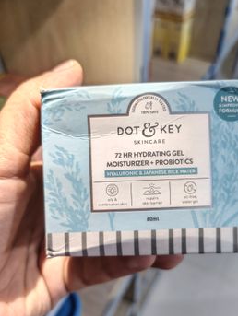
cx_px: 138
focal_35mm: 28
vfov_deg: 63.2
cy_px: 177
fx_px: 256
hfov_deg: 49.6
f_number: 1.87
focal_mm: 5.56
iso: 837
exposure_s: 1/100
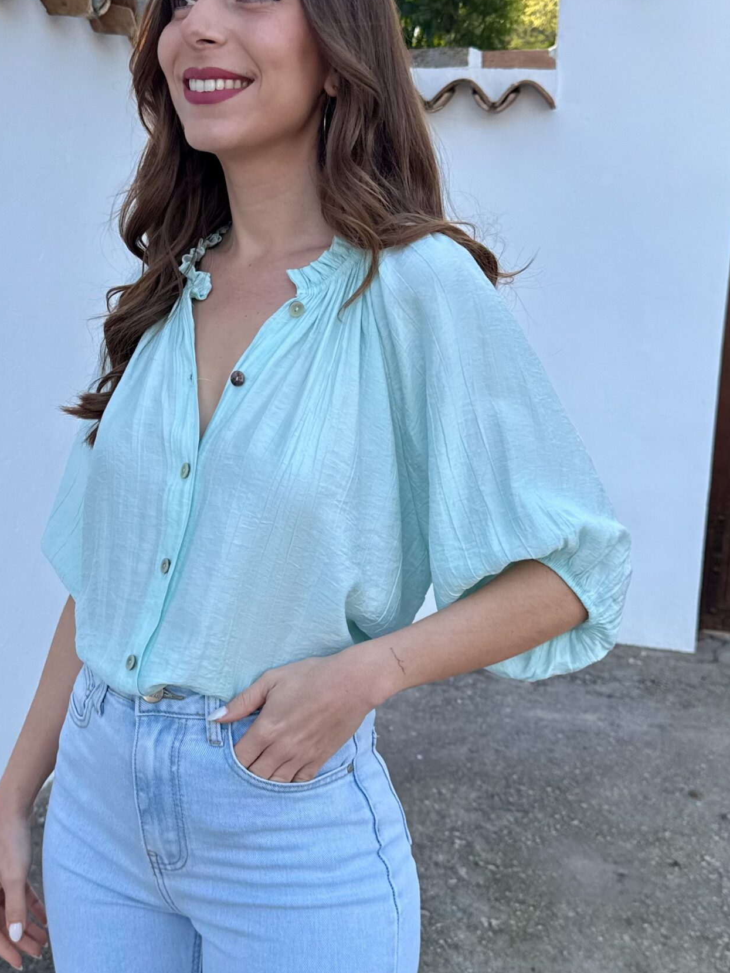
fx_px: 1041
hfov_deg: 38.0
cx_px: 219
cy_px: 497
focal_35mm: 37
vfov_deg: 50.1
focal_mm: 6.76
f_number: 1.78
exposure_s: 1/931
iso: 100
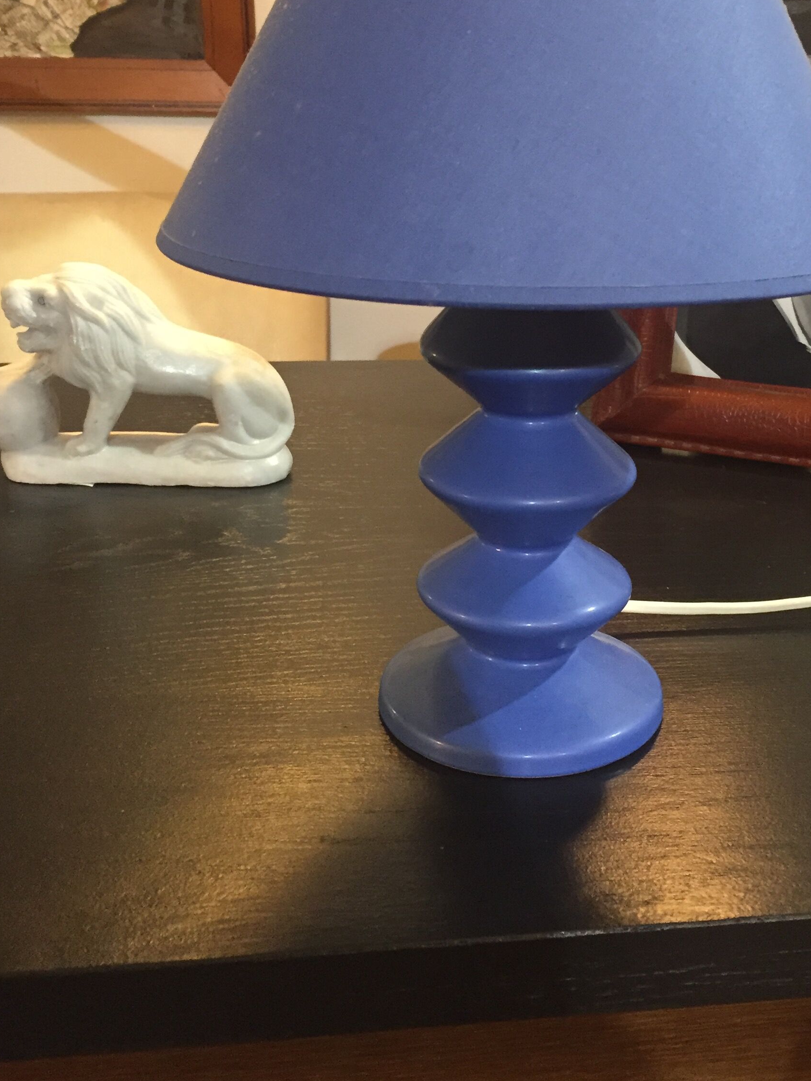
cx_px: 522
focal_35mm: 42
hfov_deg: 34.1
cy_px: 379
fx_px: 1312
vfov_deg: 44.3
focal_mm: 4.15
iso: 250
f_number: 2.2
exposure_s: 1/25
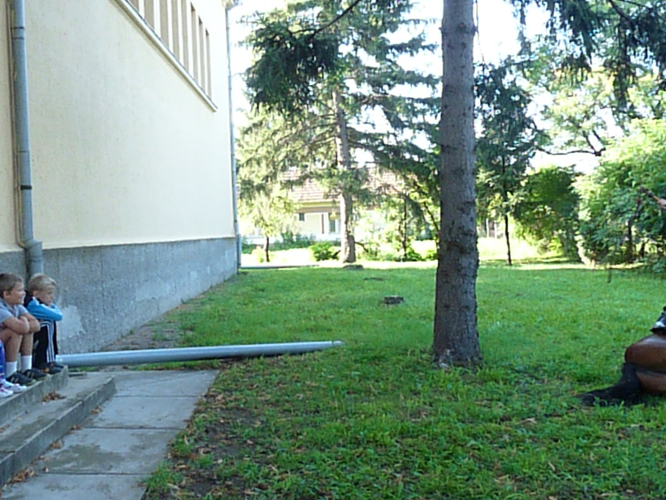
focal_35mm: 41
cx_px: 248
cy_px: 244
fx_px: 789
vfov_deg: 35.1
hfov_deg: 45.4
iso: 800
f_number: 4.5
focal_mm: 4.8
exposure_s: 1/200
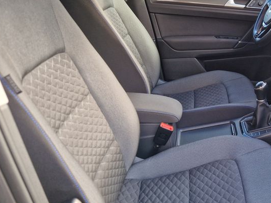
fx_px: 344
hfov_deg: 40.6
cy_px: 112
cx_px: 228
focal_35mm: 44
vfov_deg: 32.8
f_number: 1.8
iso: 50
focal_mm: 5.4
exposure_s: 1/180
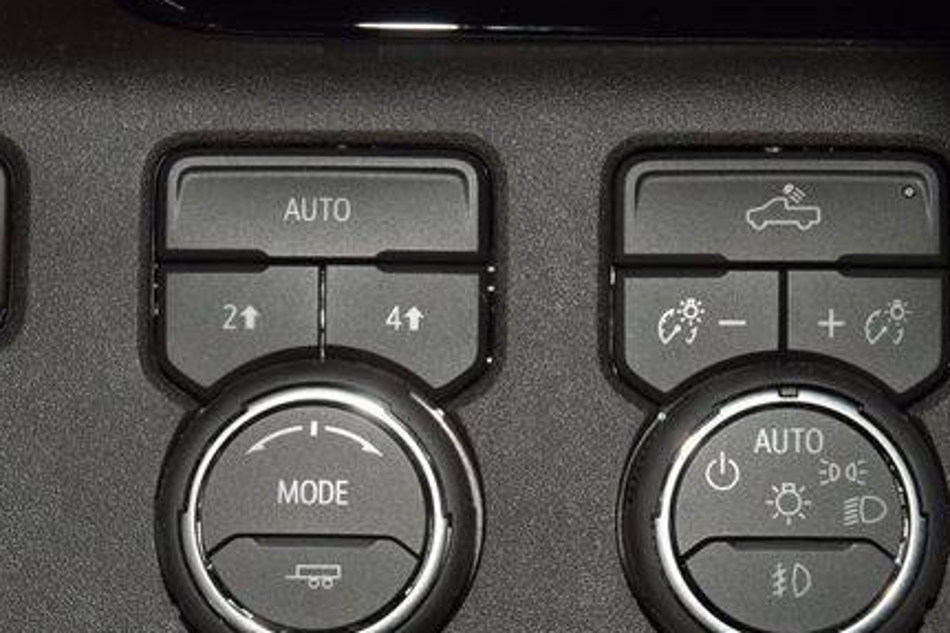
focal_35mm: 156
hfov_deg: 13.2
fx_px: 4115
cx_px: 342
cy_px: 354
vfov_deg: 8.8
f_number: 8
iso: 100
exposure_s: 1/125
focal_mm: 70
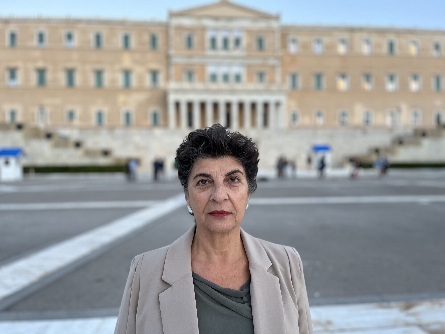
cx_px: 222
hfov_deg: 67.3
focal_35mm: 26
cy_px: 167
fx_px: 334
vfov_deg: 53.1
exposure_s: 1/121
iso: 80
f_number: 1.6
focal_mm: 5.1
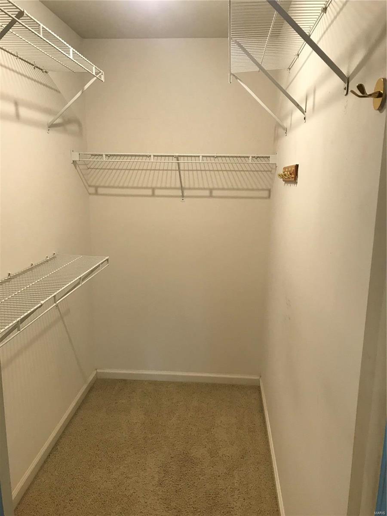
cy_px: 258
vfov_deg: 63.4
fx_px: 417
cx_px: 194
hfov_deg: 49.7
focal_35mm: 28
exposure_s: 1/30
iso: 32
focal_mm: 3.99
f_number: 1.8
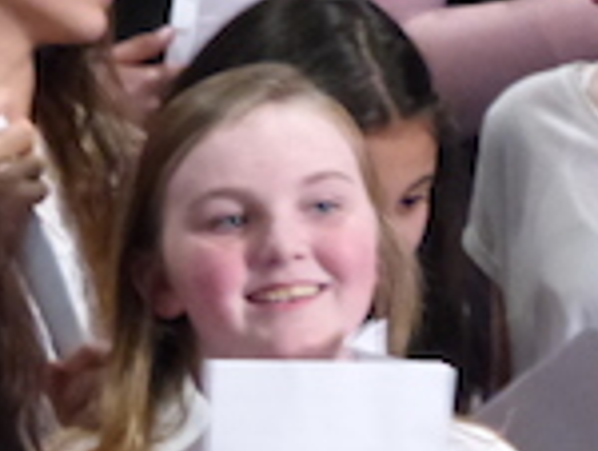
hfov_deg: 1.7
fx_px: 20296
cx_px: 632
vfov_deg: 1.3
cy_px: 710
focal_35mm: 1173
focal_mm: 59.5
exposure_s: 1/30
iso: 800
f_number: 2.8
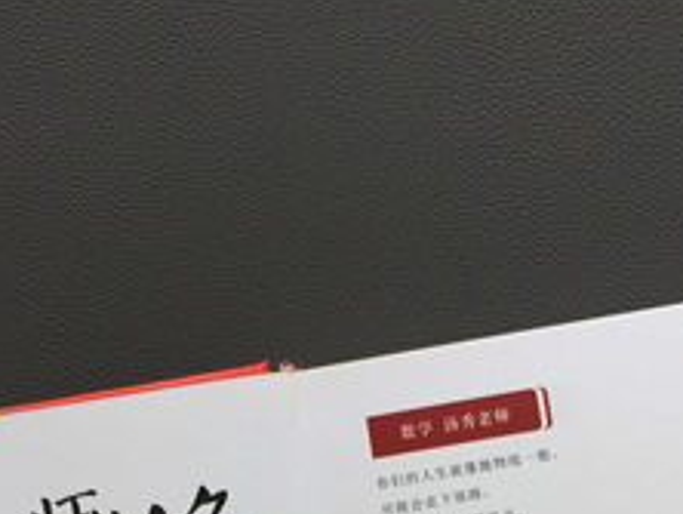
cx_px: 320
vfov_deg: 13.2
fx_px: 2034
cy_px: 880
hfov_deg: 19.1
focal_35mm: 103
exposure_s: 1/170
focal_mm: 4.15
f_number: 2.2
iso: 32
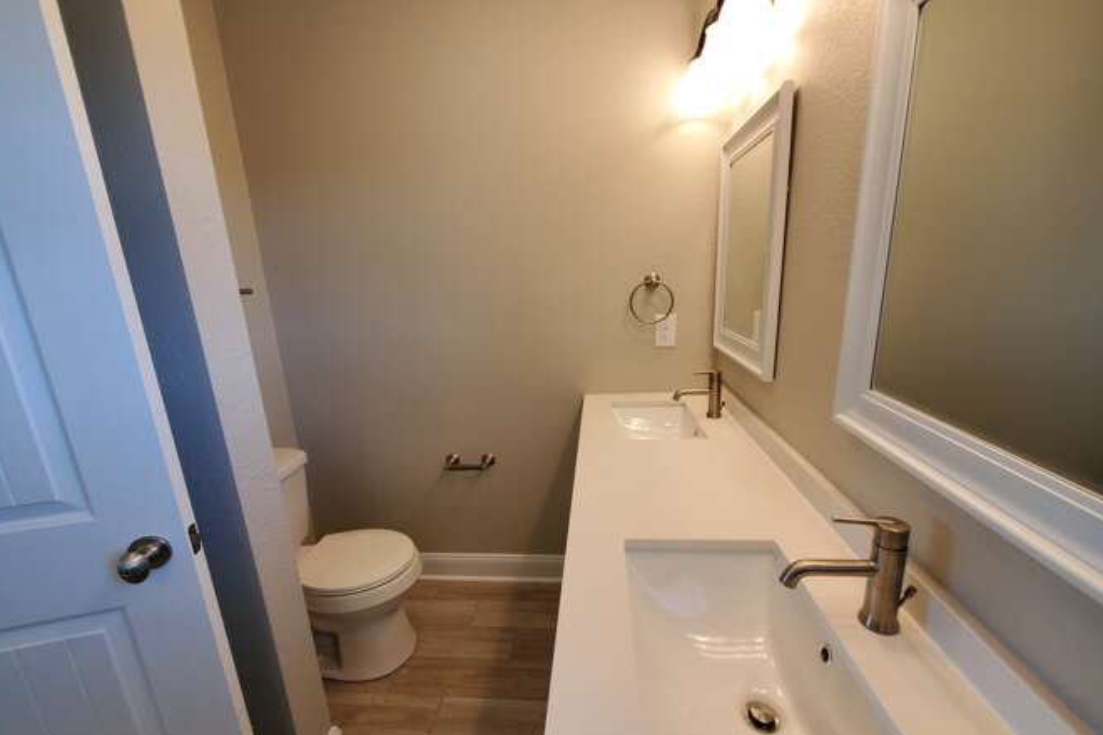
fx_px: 429
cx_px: 554
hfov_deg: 104.3
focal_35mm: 14
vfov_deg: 81.2
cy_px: 373
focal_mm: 1.8
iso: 80
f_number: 2.2
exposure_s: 1/59
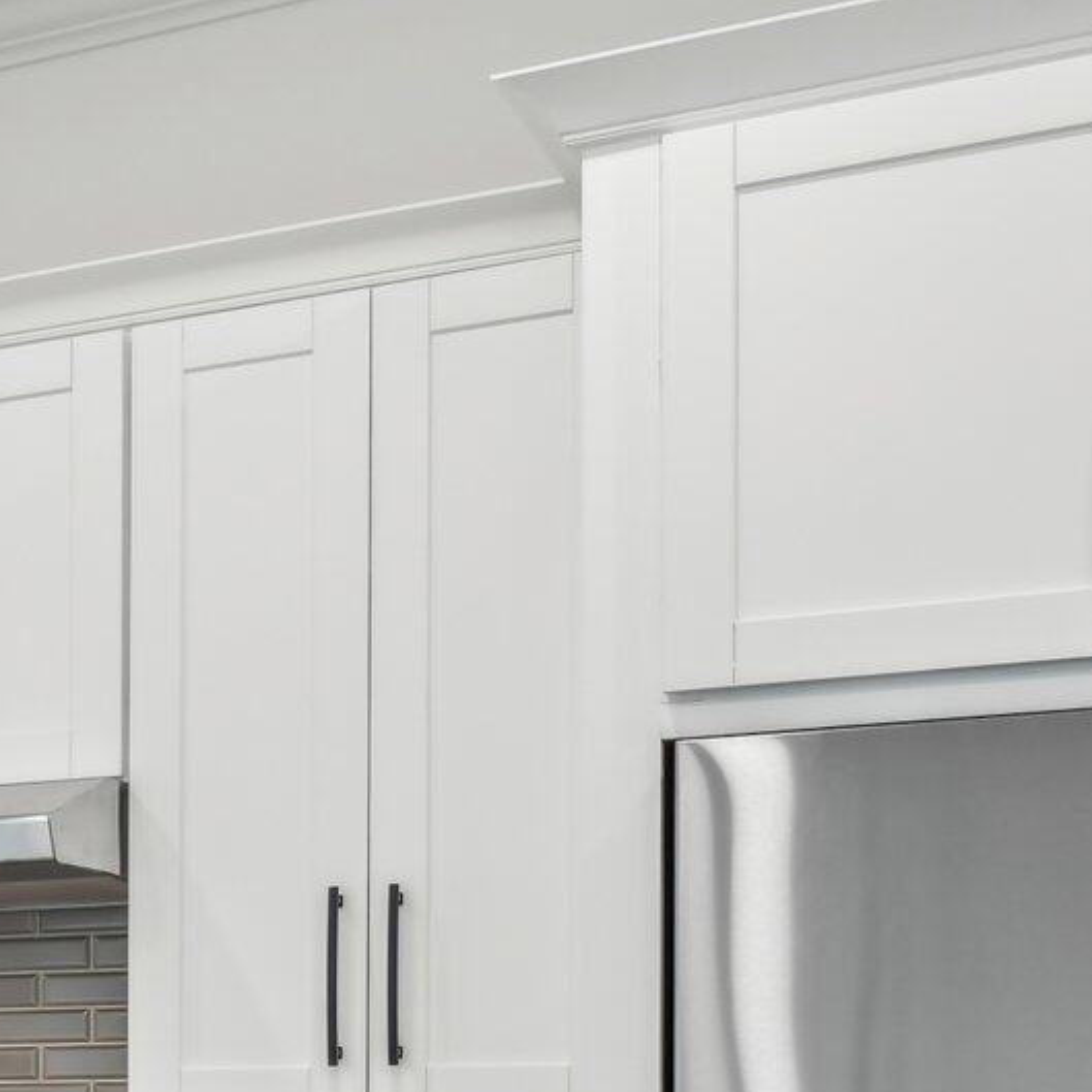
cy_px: 1178
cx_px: -826
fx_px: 2820
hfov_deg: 17.9
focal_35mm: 79
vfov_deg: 20.9
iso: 400
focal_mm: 24
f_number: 8
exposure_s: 1/15
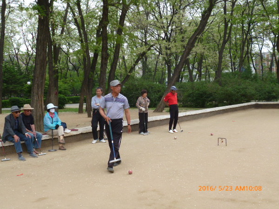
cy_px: 104
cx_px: 140
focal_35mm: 38
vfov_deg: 37.7
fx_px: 306
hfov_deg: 49.0
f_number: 3.2
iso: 100
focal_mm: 6.8
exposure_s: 1/250
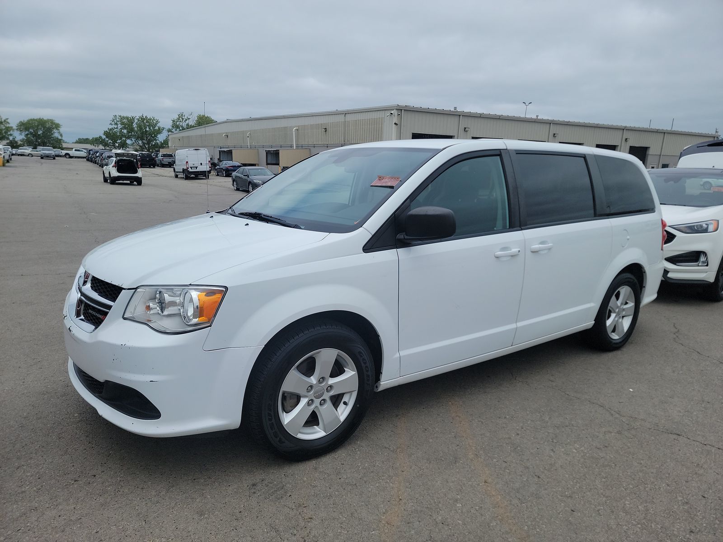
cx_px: 362
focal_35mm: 24
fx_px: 501
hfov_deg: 71.6
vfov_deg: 56.8
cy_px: 271
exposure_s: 1/1238
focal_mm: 6.7
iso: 50
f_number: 1.8
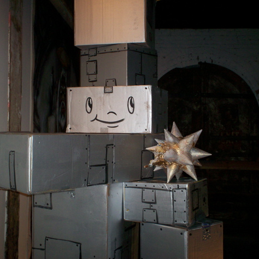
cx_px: 138
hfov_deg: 39.1
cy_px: 129
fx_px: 364
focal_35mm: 43
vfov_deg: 39.2
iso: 140
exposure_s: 1/60
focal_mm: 6
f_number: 4.5
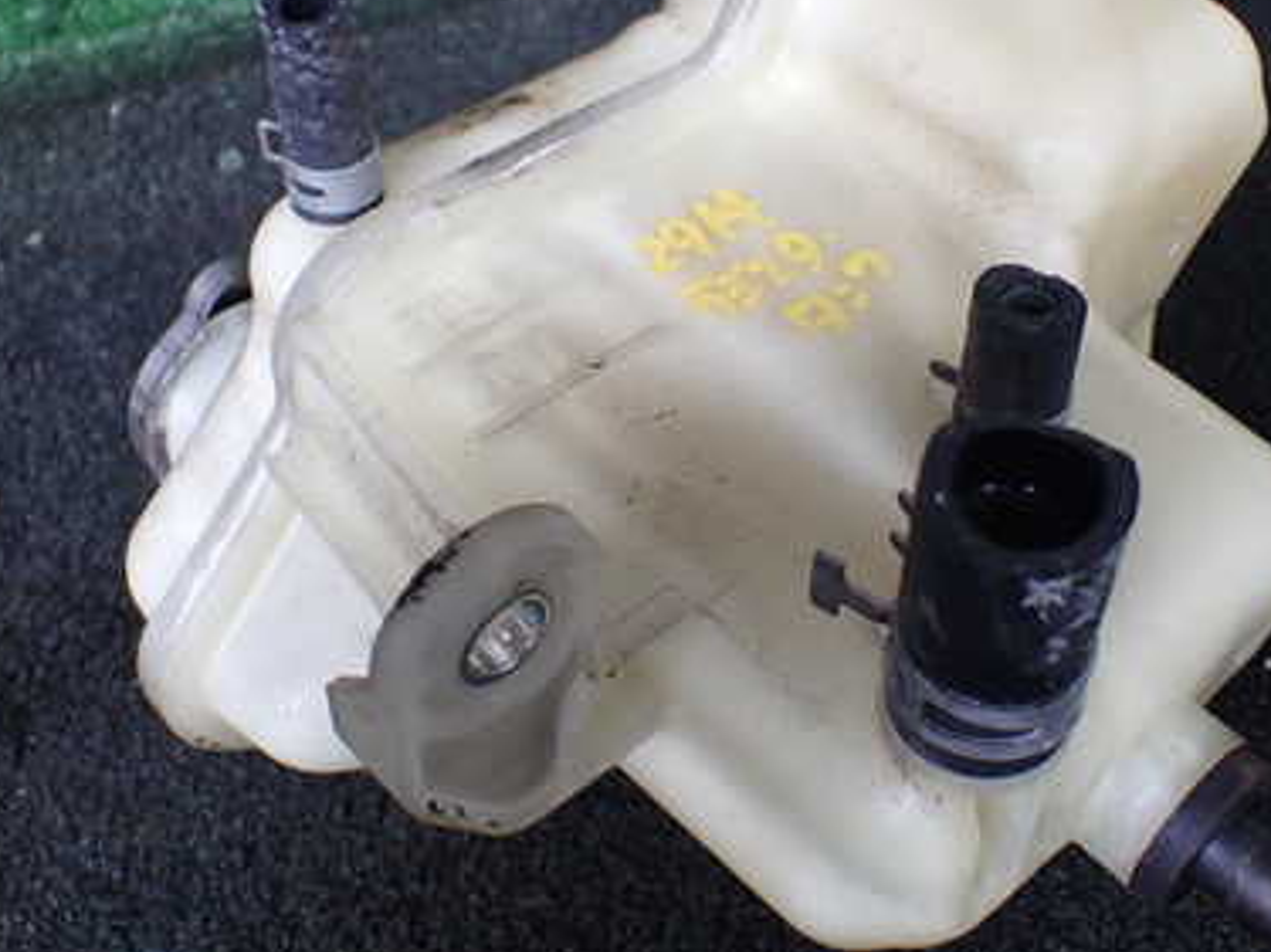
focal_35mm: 48
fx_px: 1762
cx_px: 749
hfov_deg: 39.5
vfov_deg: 30.1
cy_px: 356
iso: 100
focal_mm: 5.4
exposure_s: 1/125
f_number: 2.3
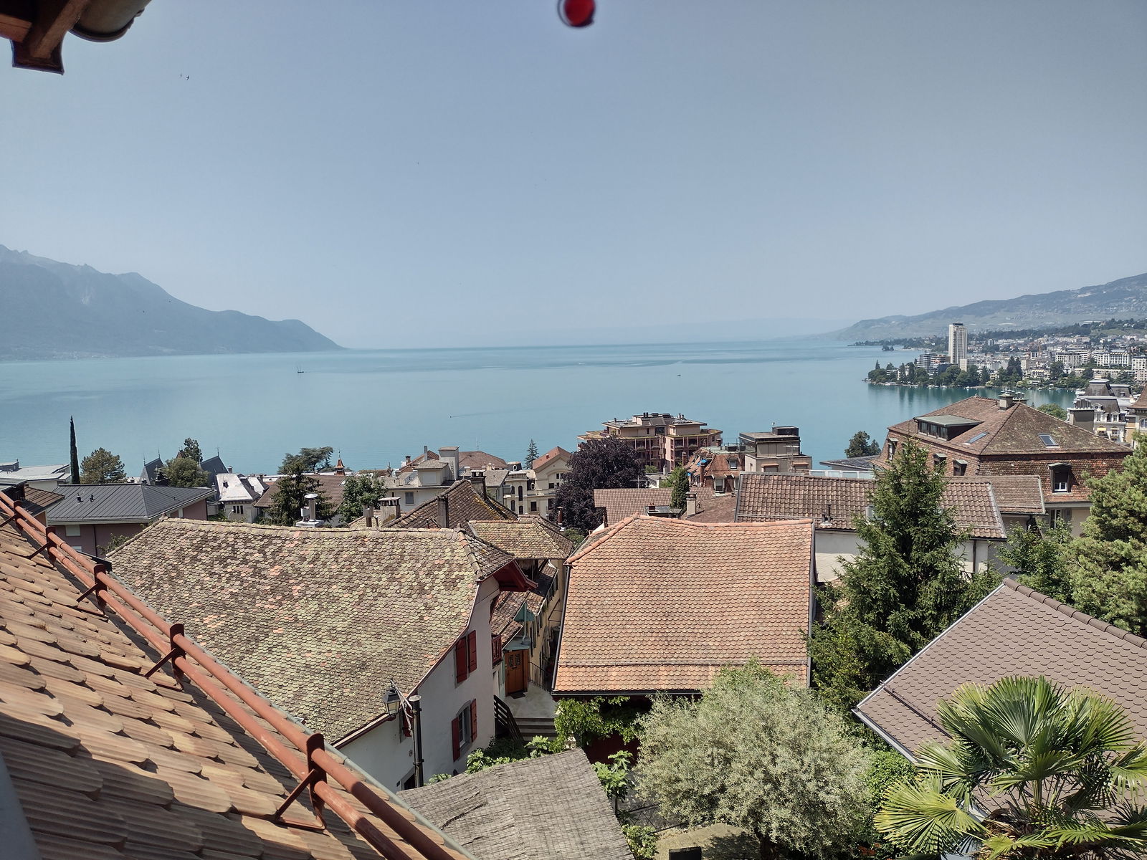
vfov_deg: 51.4
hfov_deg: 65.3
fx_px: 895
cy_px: 430
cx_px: 574
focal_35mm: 27
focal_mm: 4.71
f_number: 1.7
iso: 100
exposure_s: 1/1968
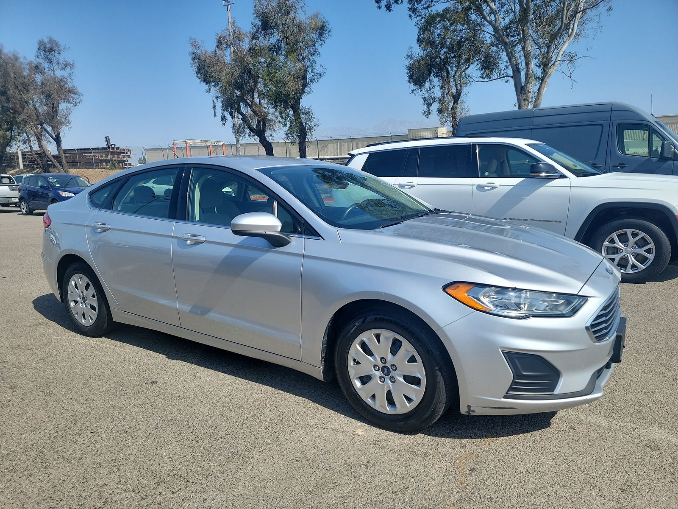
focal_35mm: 24
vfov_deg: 56.8
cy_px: 254
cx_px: 339
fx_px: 470
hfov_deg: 71.6
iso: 50
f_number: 1.8
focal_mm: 6.7
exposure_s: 1/838
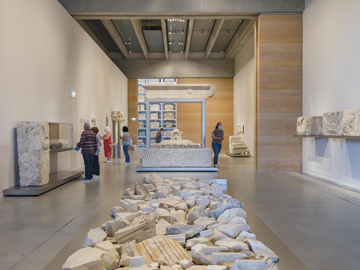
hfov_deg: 55.4
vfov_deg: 42.9
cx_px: 180
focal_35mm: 33
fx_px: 343
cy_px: 135
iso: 1000
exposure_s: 1/20
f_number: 8
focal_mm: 41.8
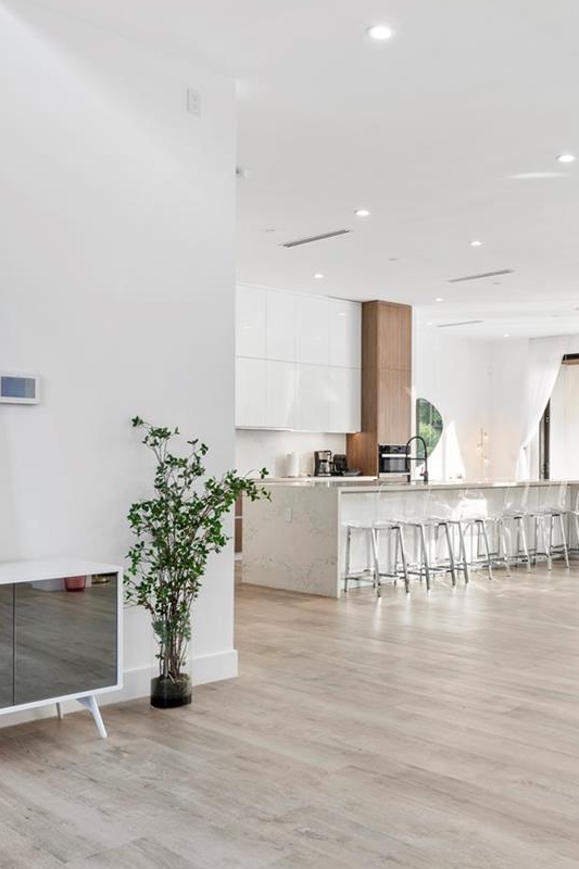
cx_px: 415
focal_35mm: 38
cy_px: 482
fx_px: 917
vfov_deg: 50.6
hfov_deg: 34.5
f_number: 8
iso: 320
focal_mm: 19
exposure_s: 1/50
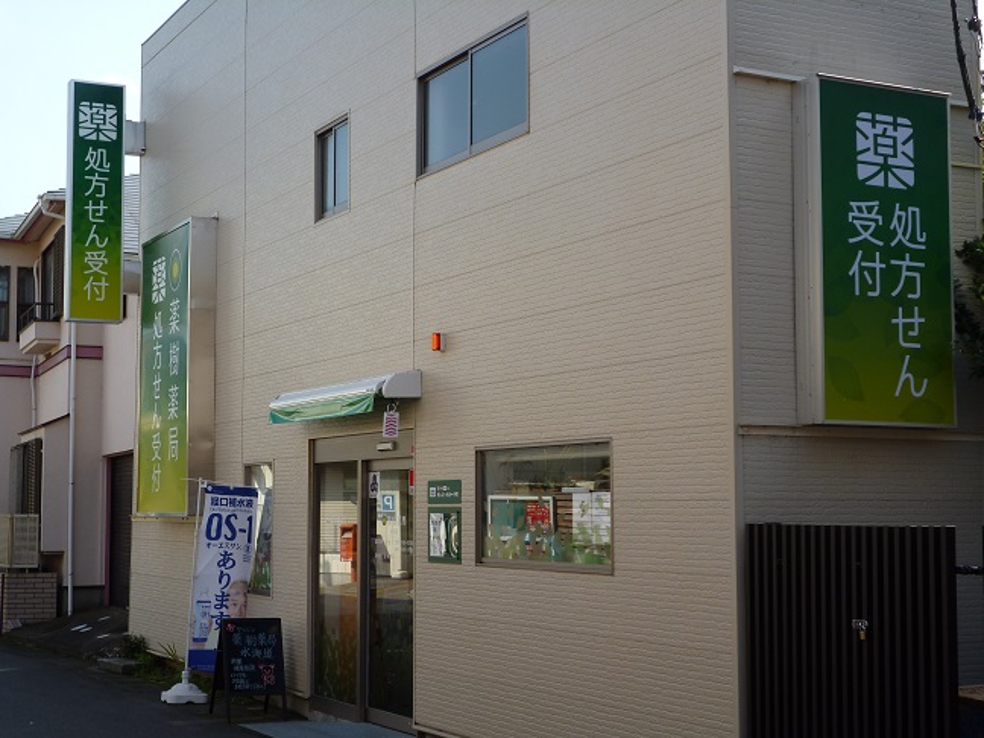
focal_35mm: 56
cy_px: 369
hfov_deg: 34.3
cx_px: 492
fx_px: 1592
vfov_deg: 26.1
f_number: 4.4
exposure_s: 1/250
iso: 100
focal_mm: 10
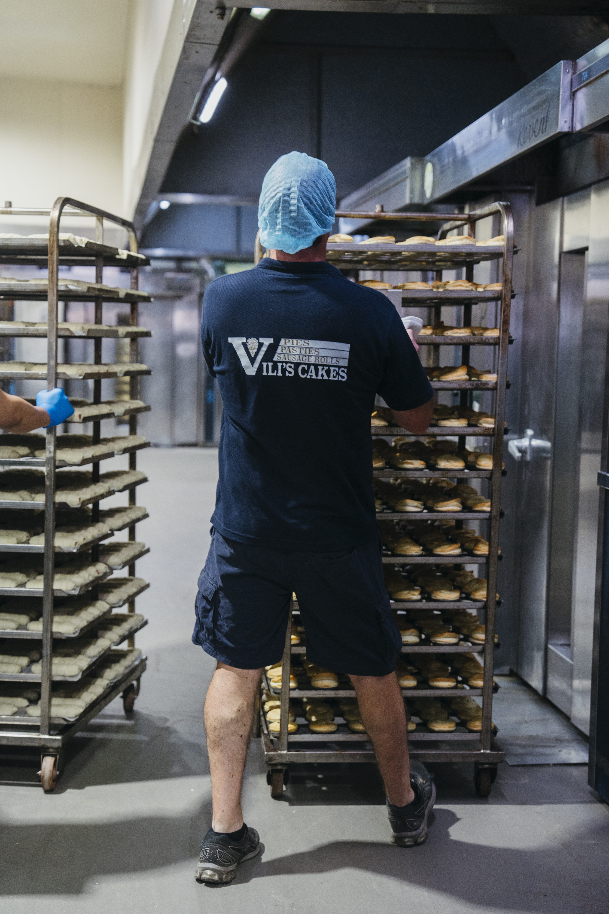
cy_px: 457
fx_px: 1370
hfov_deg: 25.1
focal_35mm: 54
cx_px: 304
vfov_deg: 36.9
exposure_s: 1/200
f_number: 2.8
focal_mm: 54
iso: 1600
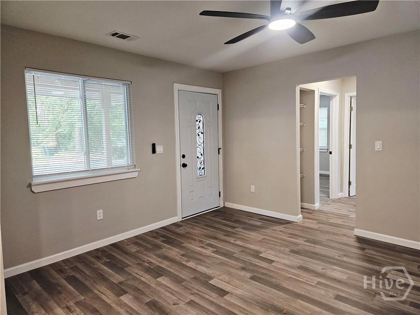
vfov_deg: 58.9
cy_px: 158
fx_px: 279
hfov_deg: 73.9
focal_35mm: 23
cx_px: 210
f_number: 1.8
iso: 320
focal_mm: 5.4
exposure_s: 1/120
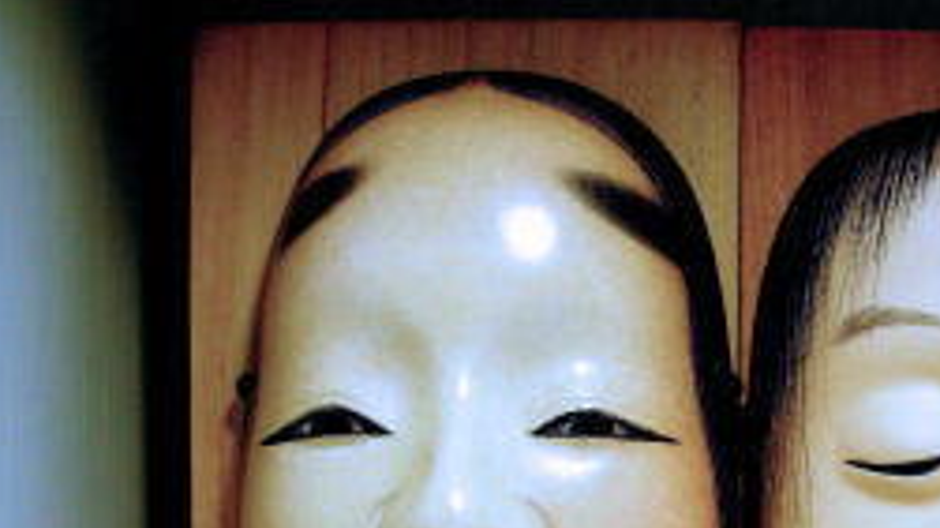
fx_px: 1645
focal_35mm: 66
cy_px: 498
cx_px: 712
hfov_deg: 31.3
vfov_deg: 17.9
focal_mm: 7.8
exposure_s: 1/43.9
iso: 64
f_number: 2.8
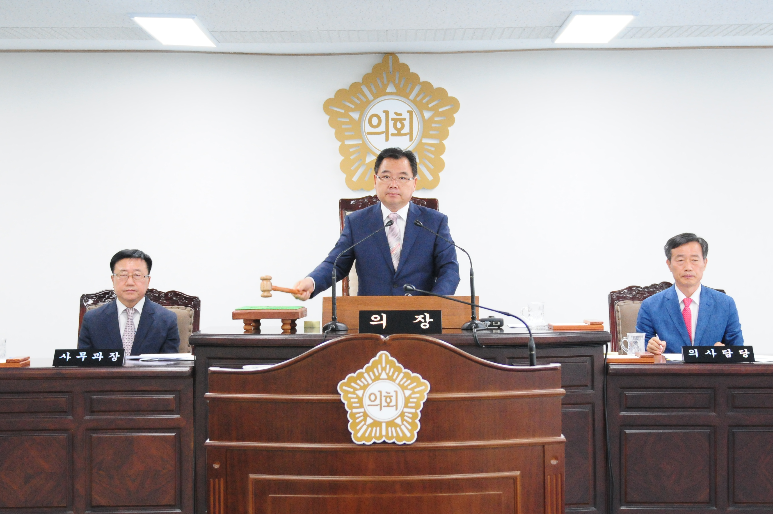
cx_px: 404
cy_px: 245
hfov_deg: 22.6
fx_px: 1930
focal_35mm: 90
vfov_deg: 15.2
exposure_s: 1/80
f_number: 4.2
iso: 1600
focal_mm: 48
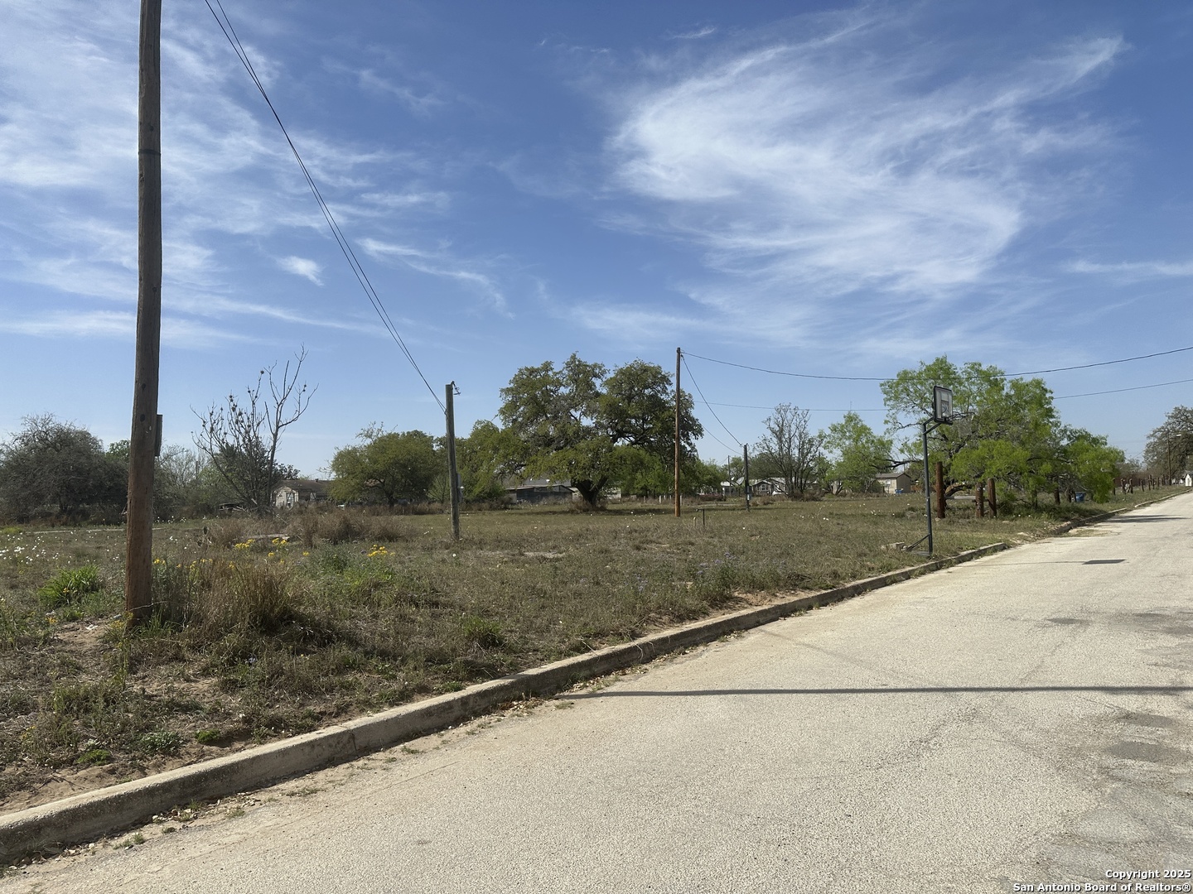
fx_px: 827
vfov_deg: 56.8
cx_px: 596
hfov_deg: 71.6
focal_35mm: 24
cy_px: 447
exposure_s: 1/7042
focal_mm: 6.86
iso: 80
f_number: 1.78
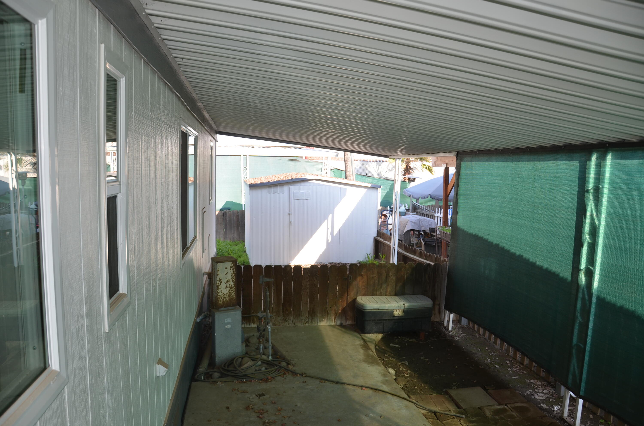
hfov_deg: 67.5
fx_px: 482
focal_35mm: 27
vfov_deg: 47.7
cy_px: 213
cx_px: 322
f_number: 4
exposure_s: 1/250
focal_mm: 18
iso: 160
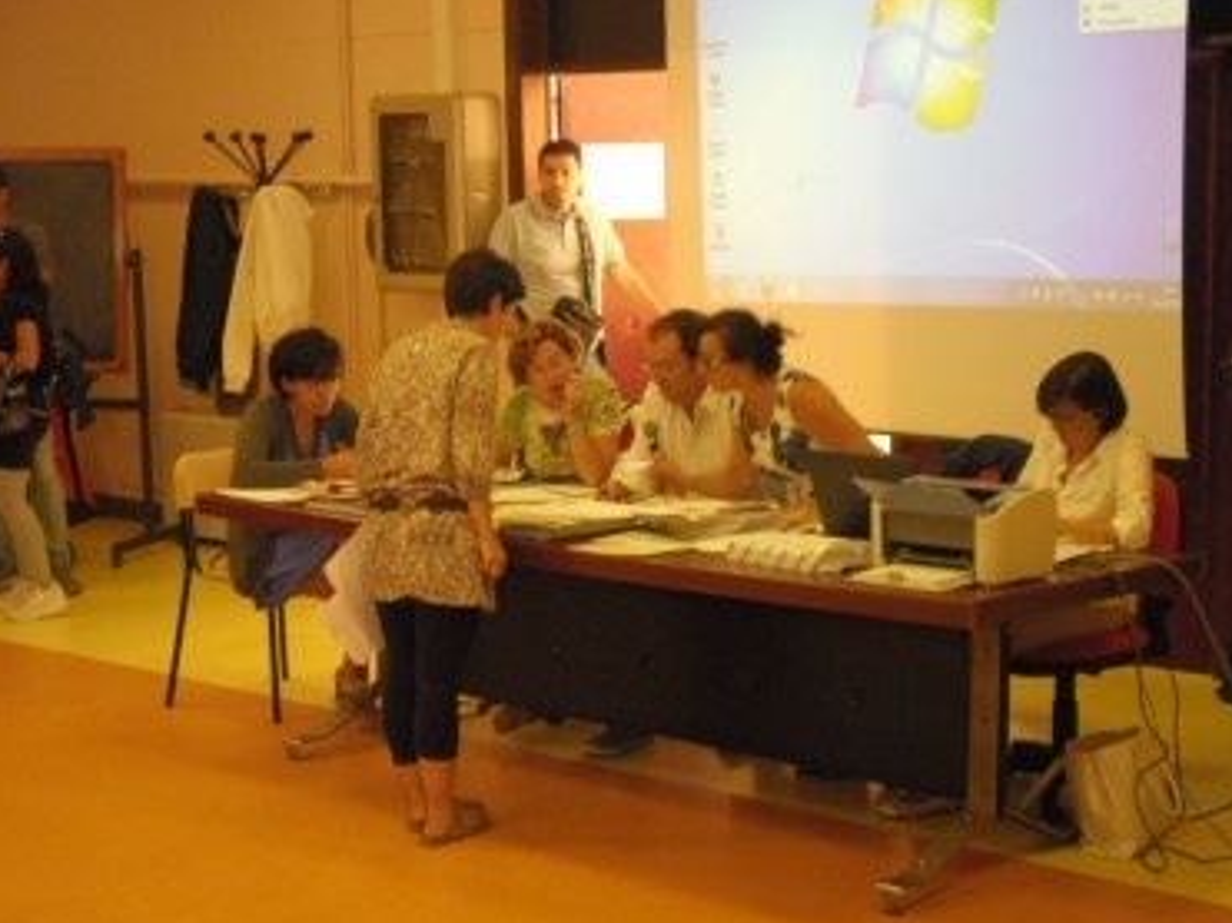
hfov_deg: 28.6
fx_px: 2419
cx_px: 654
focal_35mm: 68
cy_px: 481
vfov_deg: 21.6
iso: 400
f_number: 4.6
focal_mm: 11.1
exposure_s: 1/18
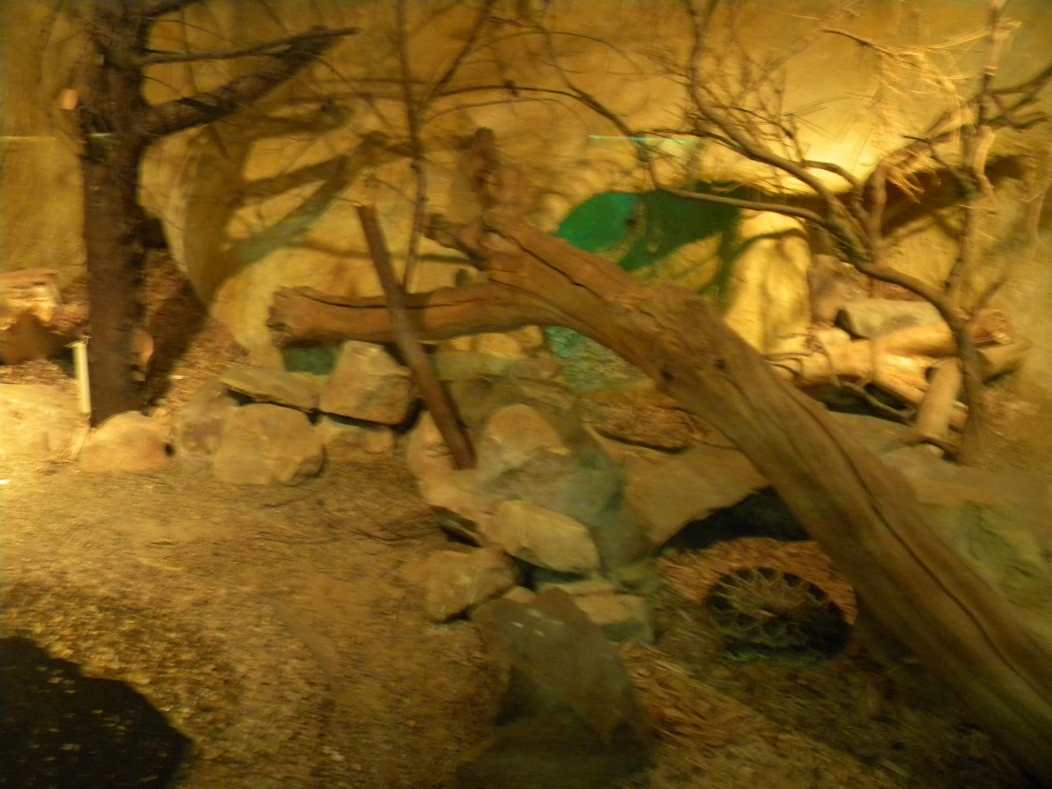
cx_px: 526
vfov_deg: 49.7
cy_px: 394
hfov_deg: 63.4
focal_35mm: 28
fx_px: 851
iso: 400
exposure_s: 1/7.4
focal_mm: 5
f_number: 3.5
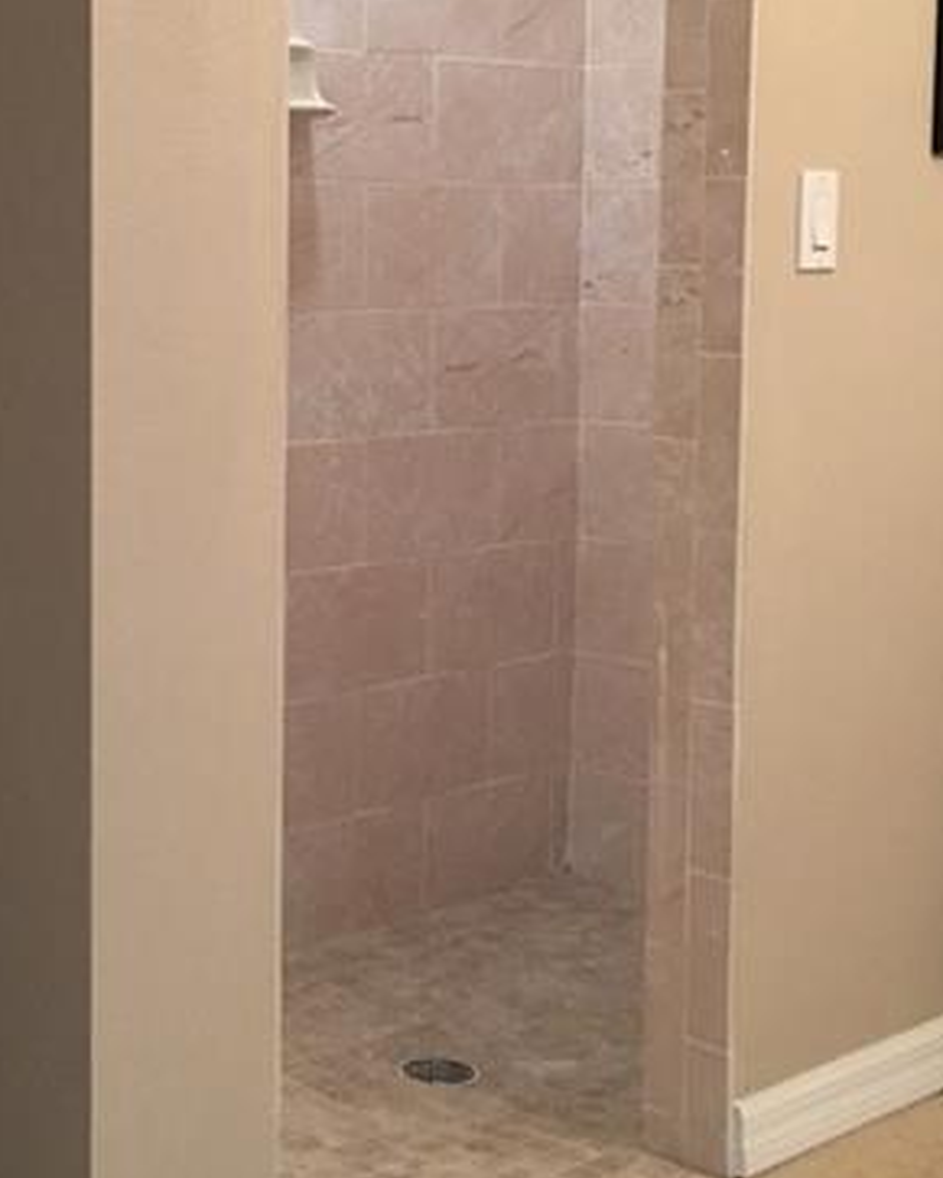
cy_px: 410
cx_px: 289
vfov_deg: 31.2
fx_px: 2091
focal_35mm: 60
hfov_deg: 25.2
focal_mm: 4.15
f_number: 2.2
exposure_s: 1/15
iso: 100
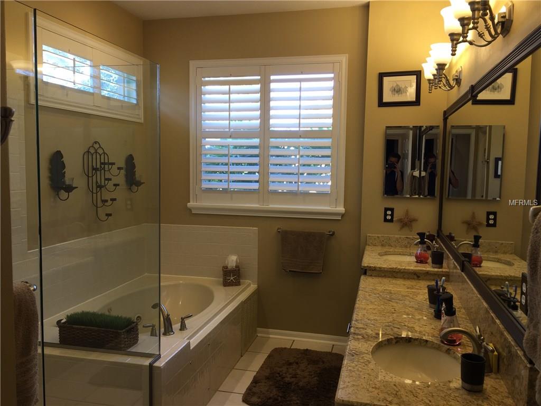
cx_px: 270
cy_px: 203
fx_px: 453
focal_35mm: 29
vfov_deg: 48.2
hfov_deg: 61.7
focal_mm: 4.15
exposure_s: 1/40
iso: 32
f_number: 2.2
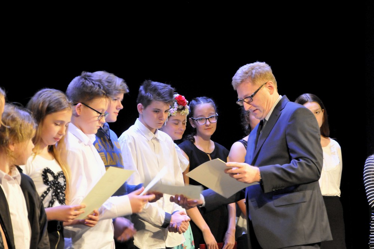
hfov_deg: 16.1
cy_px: 124
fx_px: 1323
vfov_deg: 10.7
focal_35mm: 128
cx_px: 187
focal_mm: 85
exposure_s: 1/25
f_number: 5.6
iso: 3200
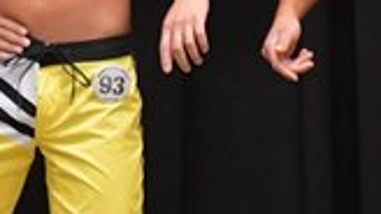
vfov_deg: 1.2
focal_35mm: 1000
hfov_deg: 2.2
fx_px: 10096
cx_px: 501
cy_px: 91
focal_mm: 135
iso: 6400
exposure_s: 1/400
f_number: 5.6
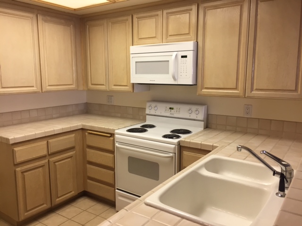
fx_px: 253
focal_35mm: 29
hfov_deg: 61.7
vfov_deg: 48.2
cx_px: 151
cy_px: 113
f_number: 2.2
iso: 64
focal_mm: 4.15
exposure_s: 1/30
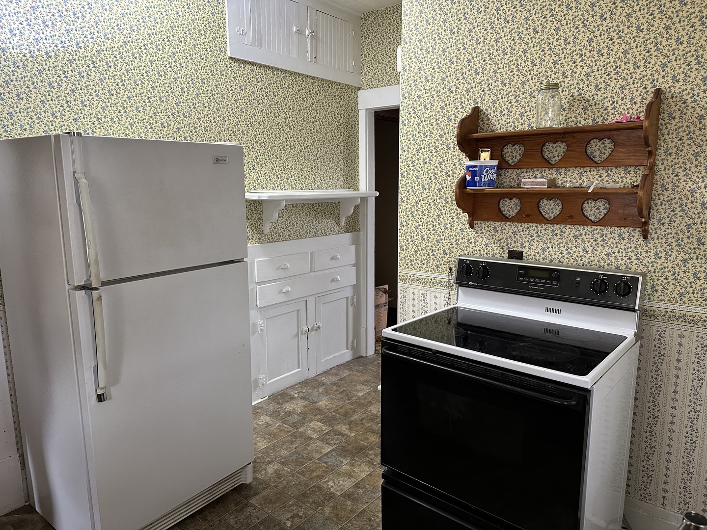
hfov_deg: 71.6
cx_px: 354
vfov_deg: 56.8
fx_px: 490
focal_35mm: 24
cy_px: 265
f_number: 1.78
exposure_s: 1/60
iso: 400
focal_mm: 6.86
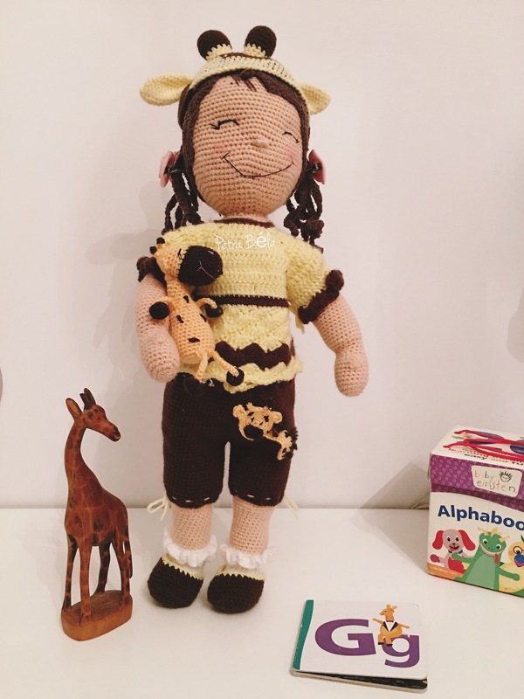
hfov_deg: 48.2
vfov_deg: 61.7
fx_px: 585
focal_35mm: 29
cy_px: 350
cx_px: 262
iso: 100
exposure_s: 1/8
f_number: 2.2
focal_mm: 4.15
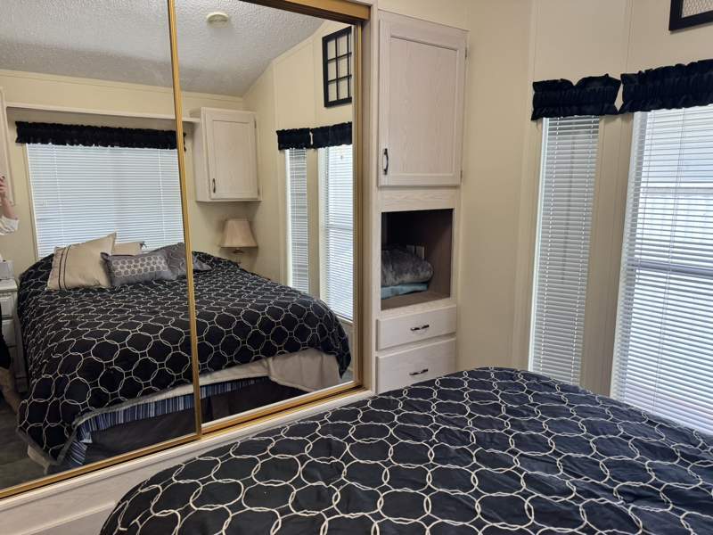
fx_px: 494
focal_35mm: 24
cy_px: 268
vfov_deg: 56.8
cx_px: 356
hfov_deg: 71.6
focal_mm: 6.76
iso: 100
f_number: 1.78
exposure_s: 1/120
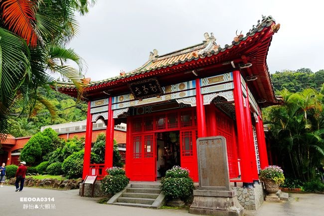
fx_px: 216
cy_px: 108
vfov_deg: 53.1
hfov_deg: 73.8
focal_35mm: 24
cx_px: 162
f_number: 4
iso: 125
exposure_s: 1/250
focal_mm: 8.8
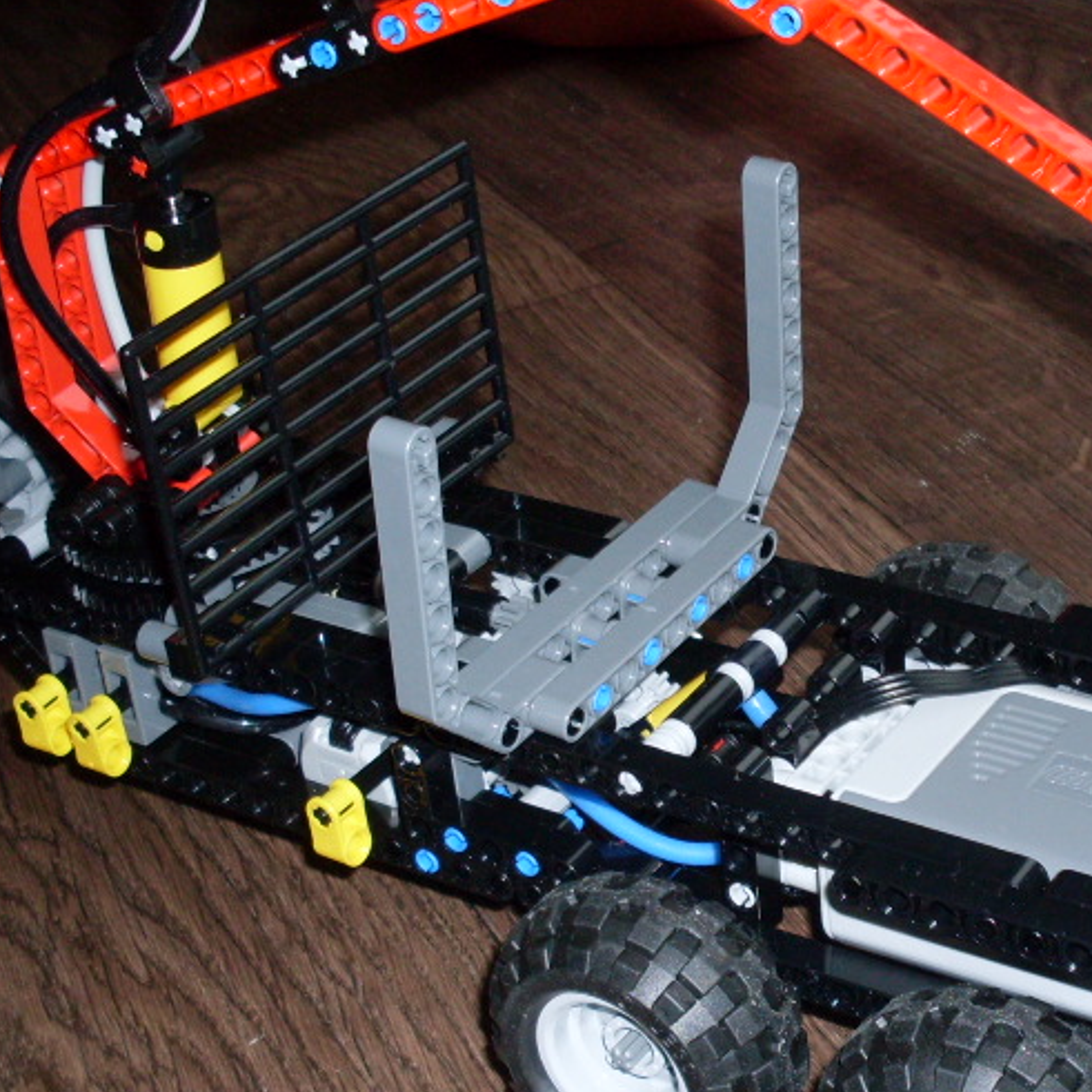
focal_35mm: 70
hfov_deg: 24.4
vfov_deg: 24.6
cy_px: 629
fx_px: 2498
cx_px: 832
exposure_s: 1/45
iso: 100
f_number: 2.8
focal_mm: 6.3
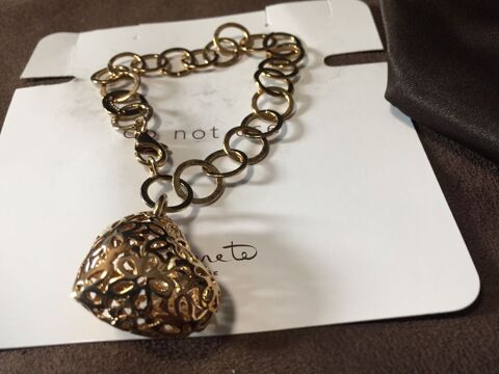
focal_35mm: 29
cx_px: 250
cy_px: 187
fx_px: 418
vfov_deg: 48.2
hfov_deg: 61.7
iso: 80
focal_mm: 4.15
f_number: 2.2
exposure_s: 1/33
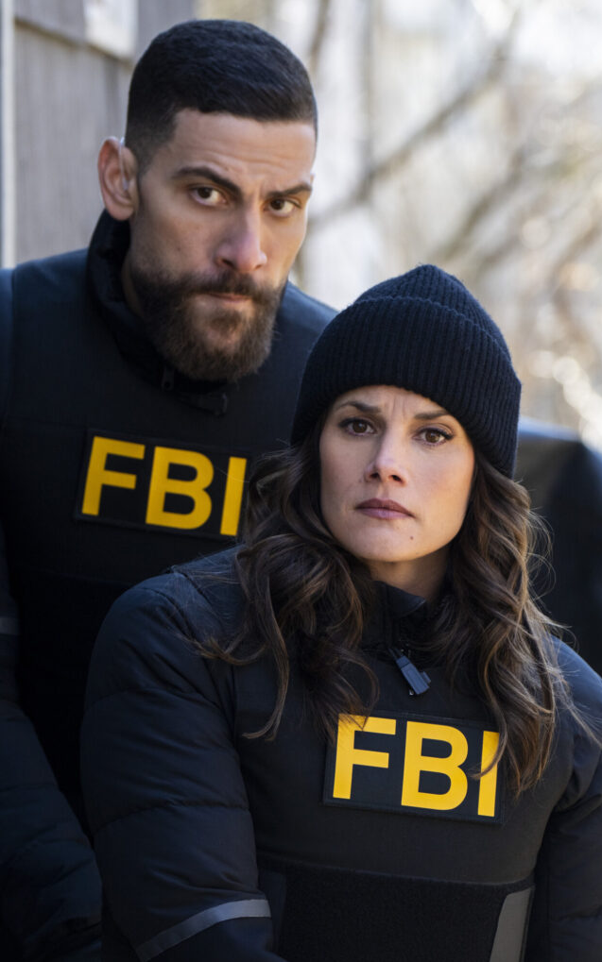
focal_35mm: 295
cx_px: 234
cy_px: 482
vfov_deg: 7.1
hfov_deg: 4.5
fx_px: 7743
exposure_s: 1/400
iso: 400
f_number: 5.6
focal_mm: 192
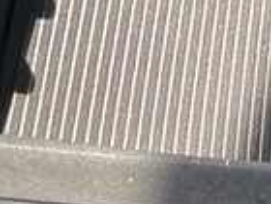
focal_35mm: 183
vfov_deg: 7.0
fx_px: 1433
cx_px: 633
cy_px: -472
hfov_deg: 9.7
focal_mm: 5.1
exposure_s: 1/121
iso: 50
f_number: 1.6
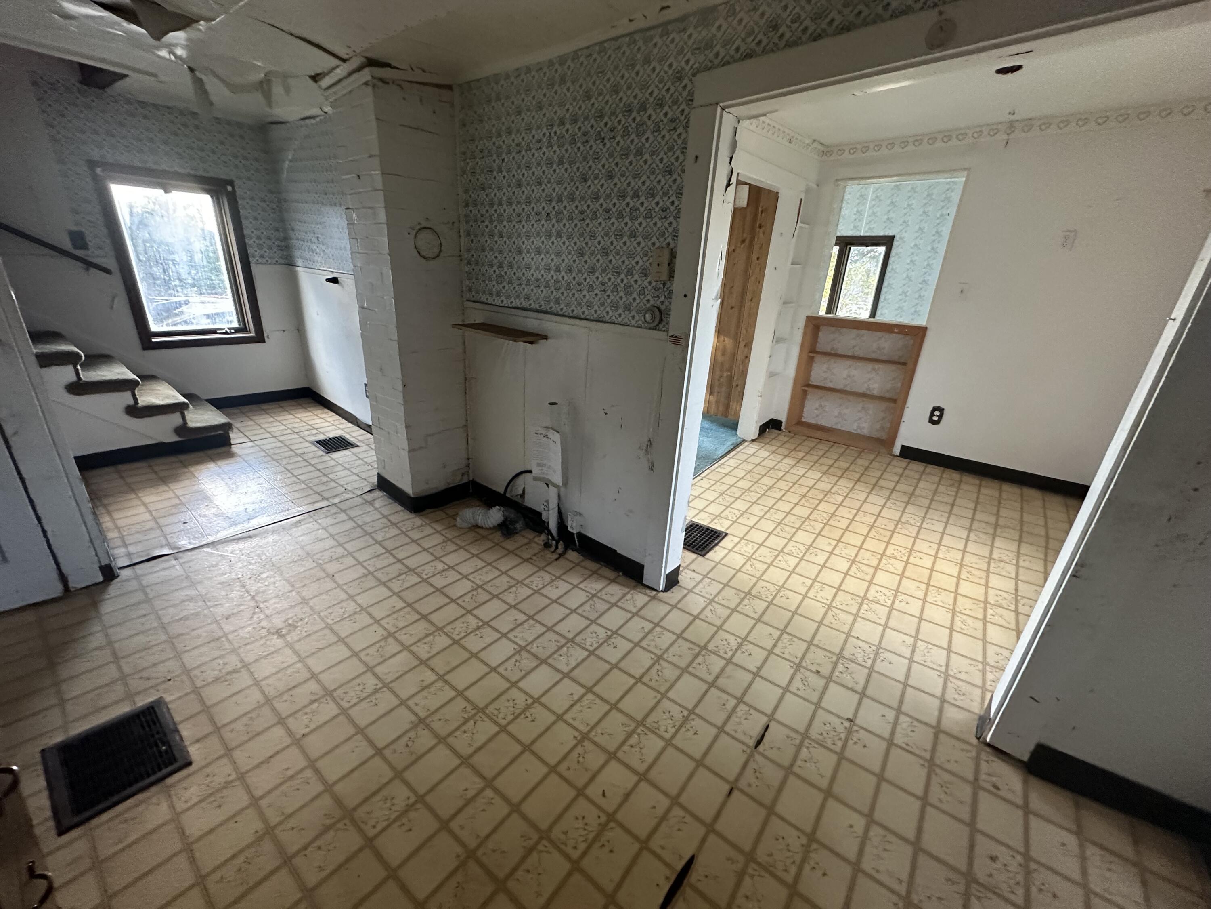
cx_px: 606
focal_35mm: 14
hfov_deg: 102.1
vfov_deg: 85.7
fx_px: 490
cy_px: 454
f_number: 2.2
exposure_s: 1/60
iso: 500
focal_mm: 2.22
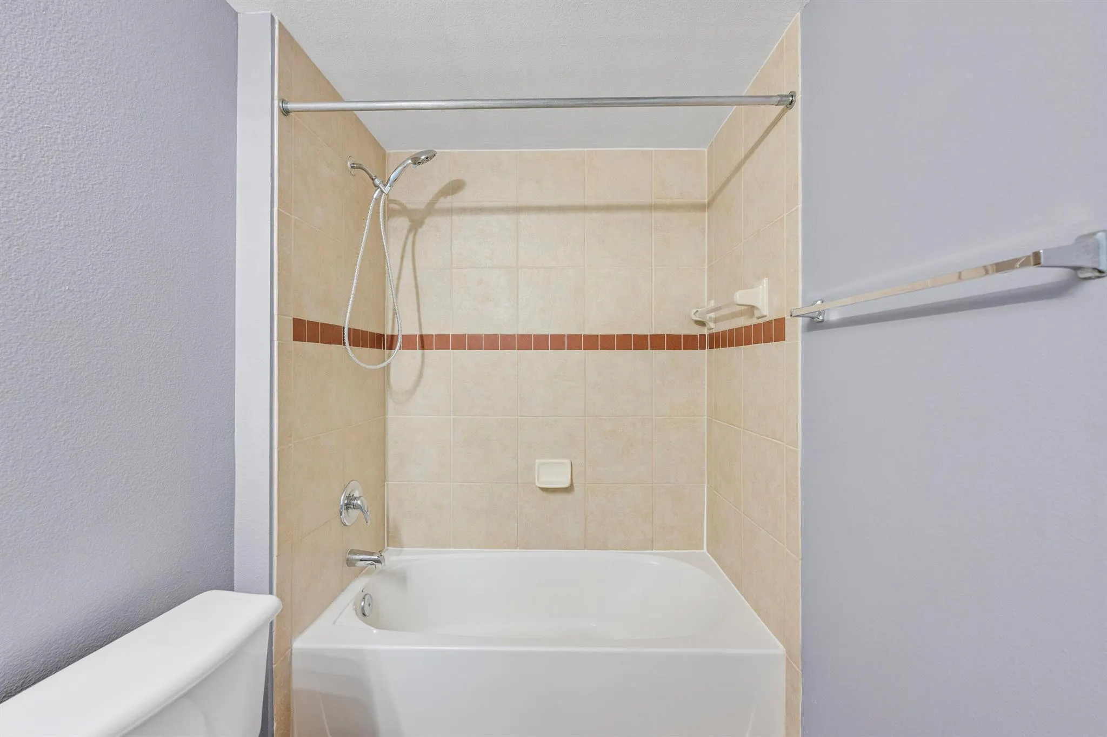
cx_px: 554
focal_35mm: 14
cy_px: 368
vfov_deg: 81.2
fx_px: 430
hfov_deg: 104.3
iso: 400
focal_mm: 14
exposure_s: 1/2
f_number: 8
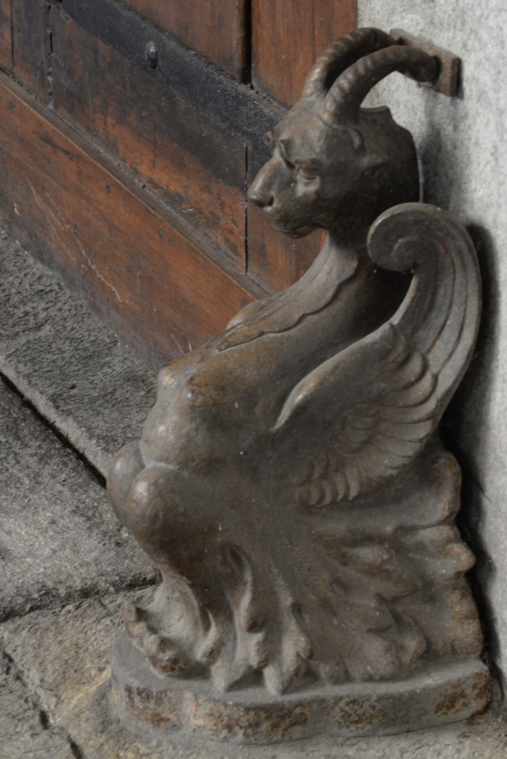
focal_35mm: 125
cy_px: 380
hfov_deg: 11.0
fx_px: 2638
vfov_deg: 16.4
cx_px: 254
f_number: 11
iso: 800
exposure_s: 1/6
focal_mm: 125
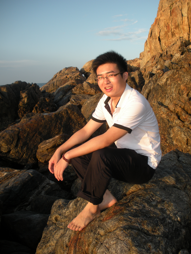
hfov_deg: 40.7
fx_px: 257
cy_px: 127
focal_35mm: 35
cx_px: 96
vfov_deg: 52.6
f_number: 3.5
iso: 64
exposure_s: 1/233
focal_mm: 6.3
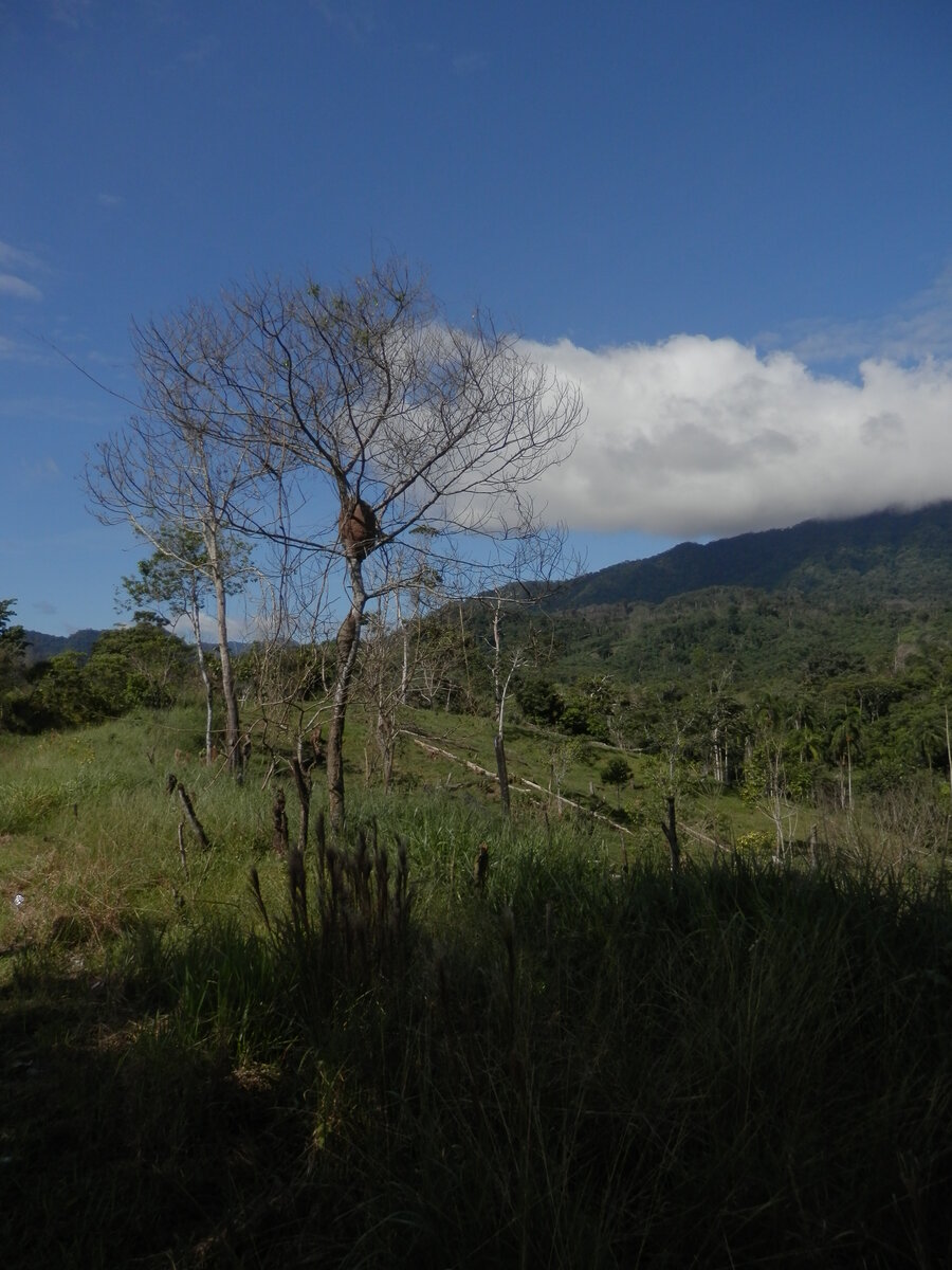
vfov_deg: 69.4
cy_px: 635
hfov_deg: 54.9
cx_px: 476
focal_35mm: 25
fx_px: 917
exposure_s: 1/250
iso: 80
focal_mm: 4.5
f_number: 8.7
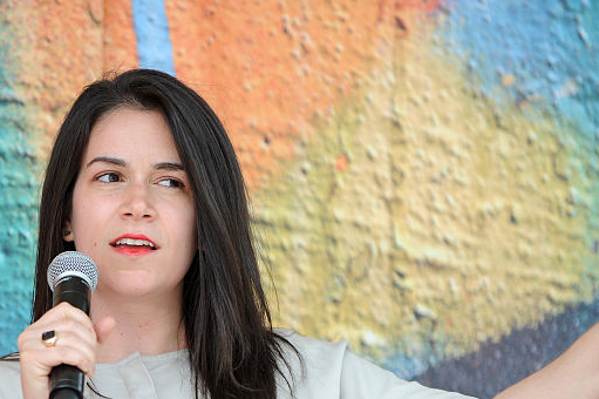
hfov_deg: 5.7
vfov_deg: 3.8
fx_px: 6003
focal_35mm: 361
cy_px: 375
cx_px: 215
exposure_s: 1/500
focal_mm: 180
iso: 200
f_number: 3.2
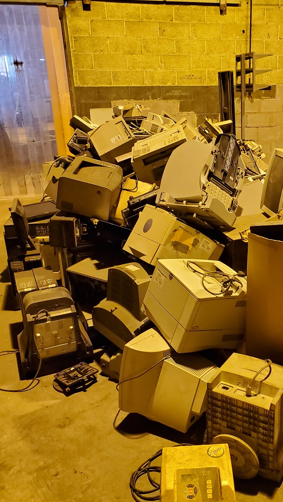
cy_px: 250
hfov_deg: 34.9
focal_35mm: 33
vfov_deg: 59.5
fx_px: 440
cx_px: 211
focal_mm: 4.3
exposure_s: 1/39
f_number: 2.4
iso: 640
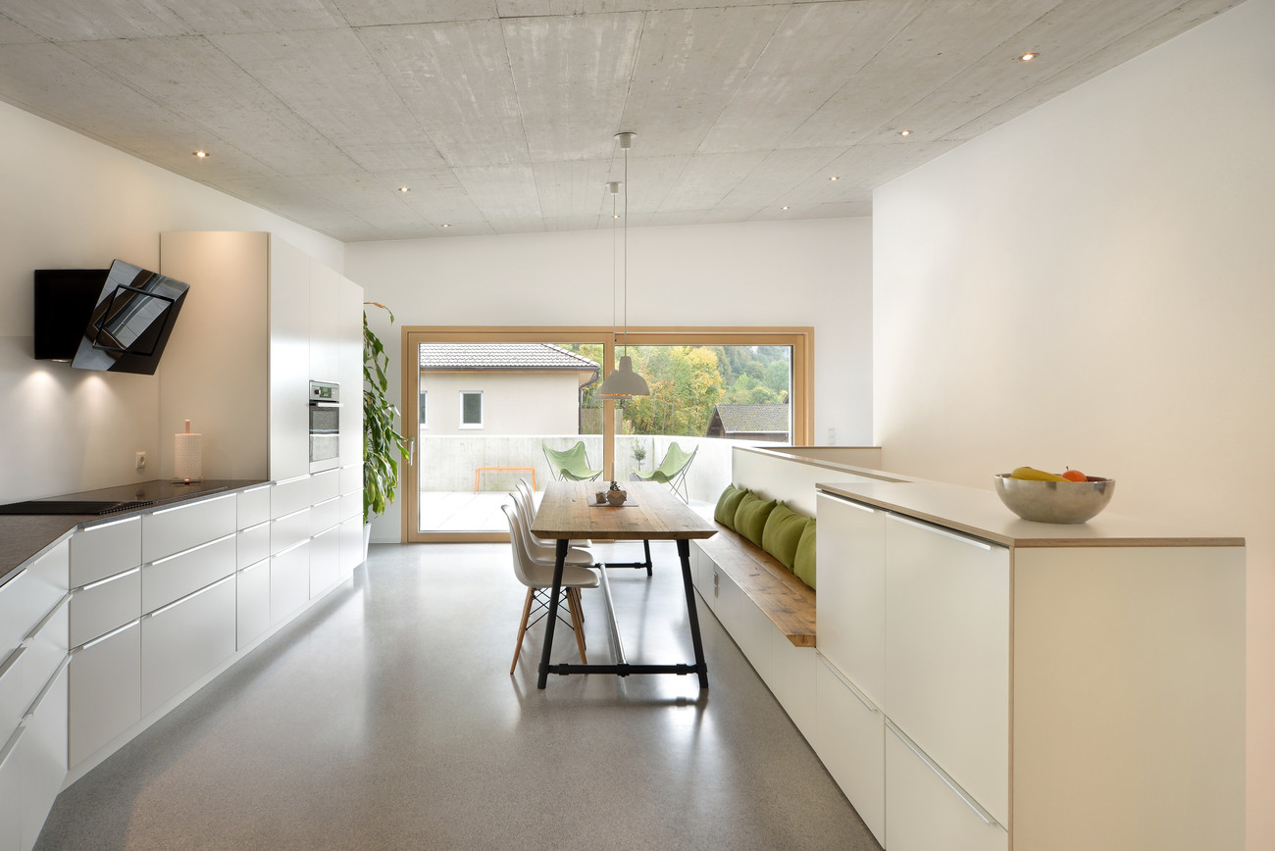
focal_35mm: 20
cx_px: 638
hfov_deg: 84.0
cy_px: 426
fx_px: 709
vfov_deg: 62.0
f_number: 16
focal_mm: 20
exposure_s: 2
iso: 100
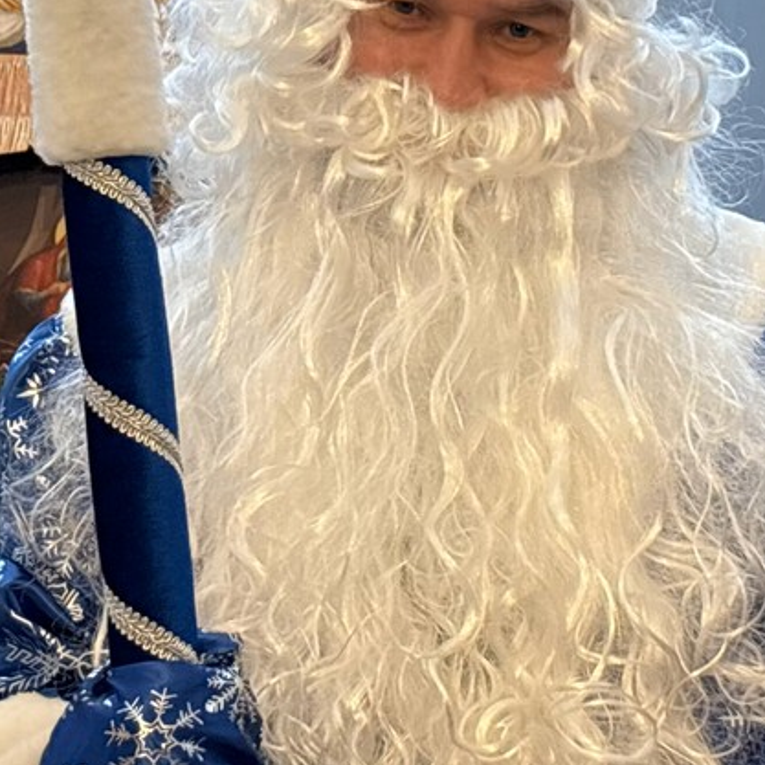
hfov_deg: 12.4
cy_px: 277
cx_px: 497
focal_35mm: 141
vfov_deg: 12.4
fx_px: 3525
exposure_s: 1/100
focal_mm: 5.96
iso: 160
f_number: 1.6
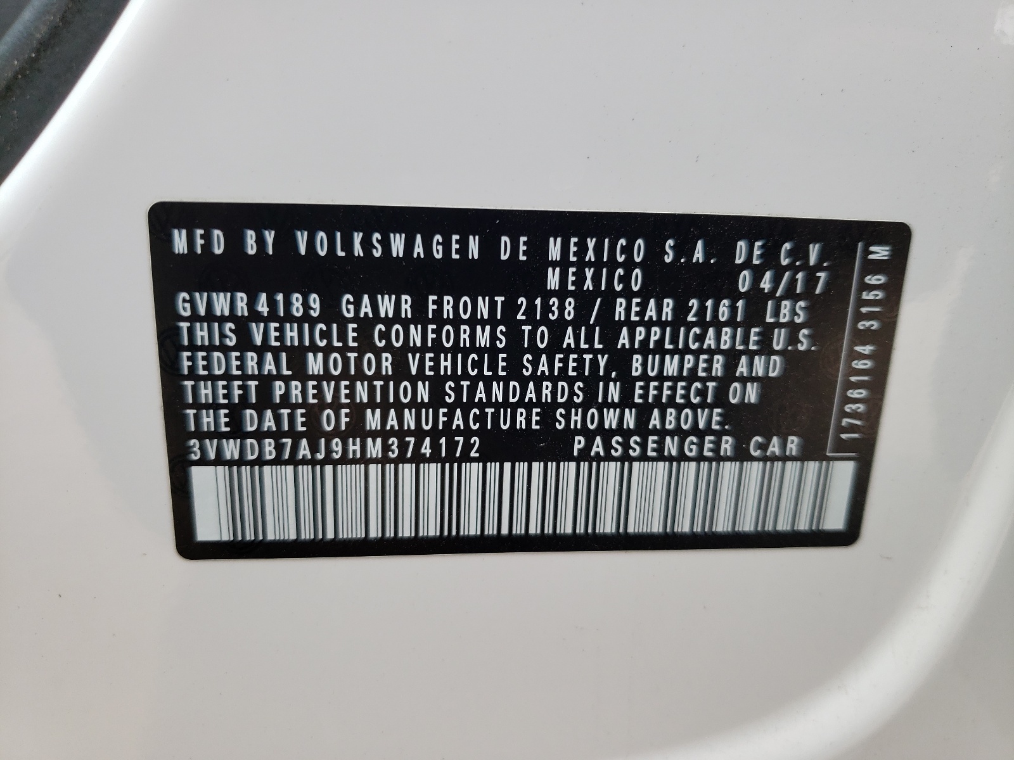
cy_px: 380
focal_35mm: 26
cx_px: 507
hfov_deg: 67.3
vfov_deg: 53.1
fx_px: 762
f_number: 1.5
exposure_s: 1/233
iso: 50
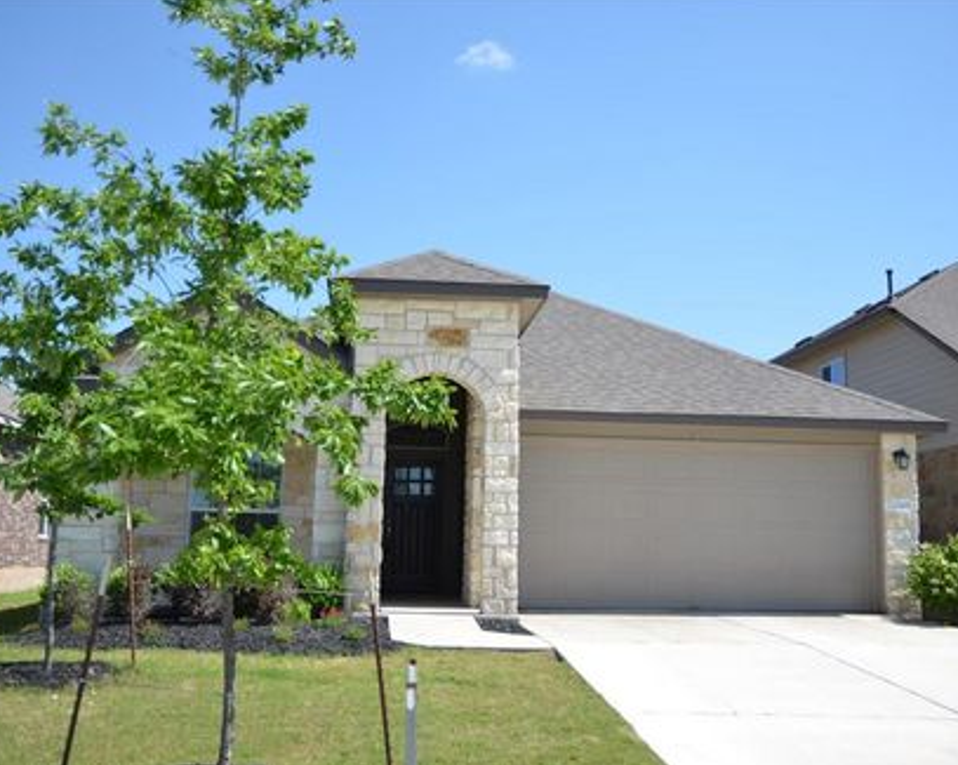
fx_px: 1077
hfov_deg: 48.0
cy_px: 380
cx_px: 478
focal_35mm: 38
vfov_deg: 39.1
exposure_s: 1/1600
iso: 100
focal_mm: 22
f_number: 2.8
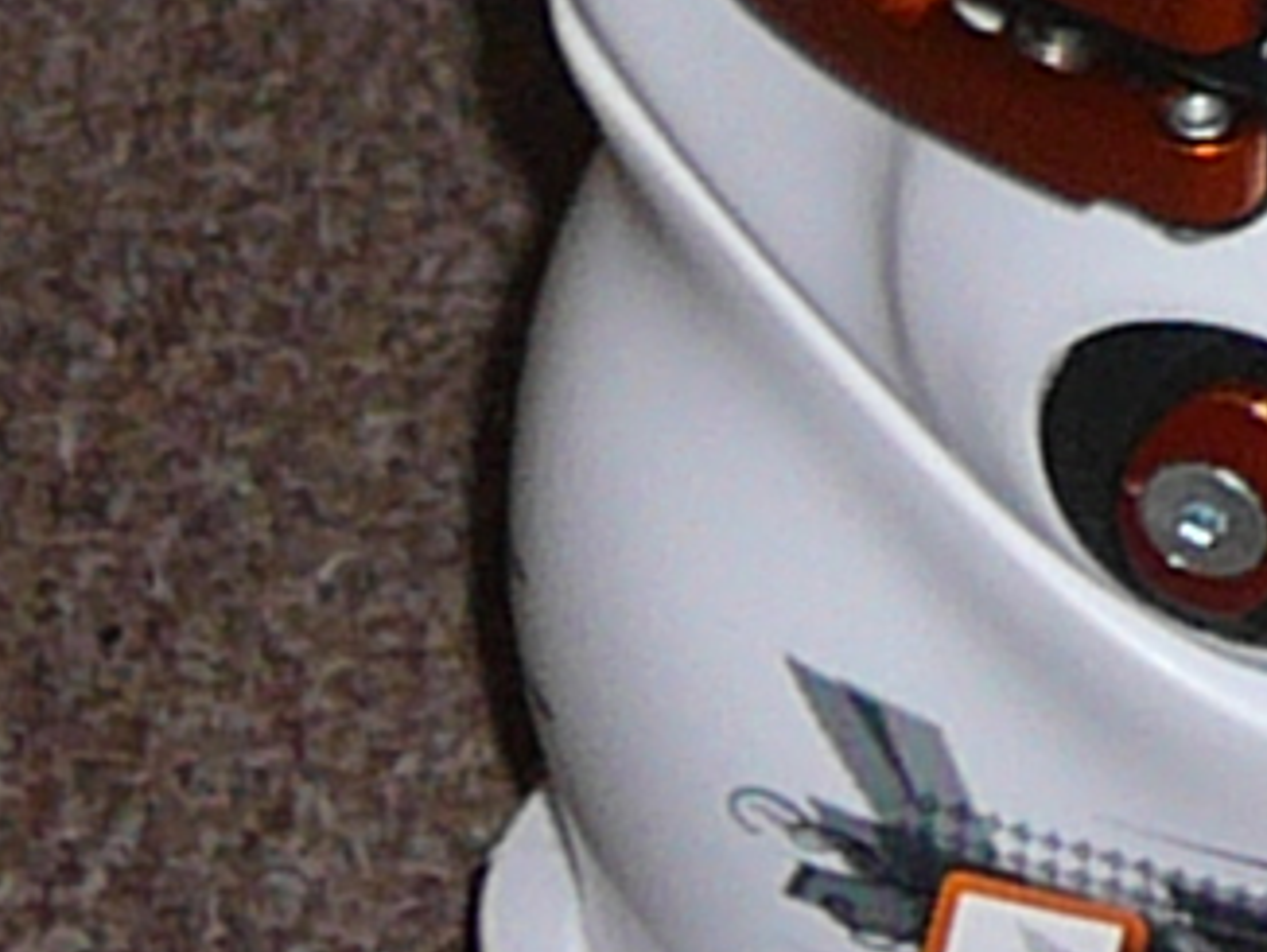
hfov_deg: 6.3
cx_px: 3272
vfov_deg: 4.9
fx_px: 10915
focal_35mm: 298
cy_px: -1263
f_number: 3
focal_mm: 5.6
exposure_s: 1/30
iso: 80
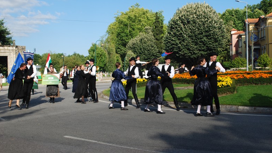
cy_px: 82
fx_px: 325
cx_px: 137
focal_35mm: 45
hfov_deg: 45.5
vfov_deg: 26.5
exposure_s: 1/200
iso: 100
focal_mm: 28
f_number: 7.1
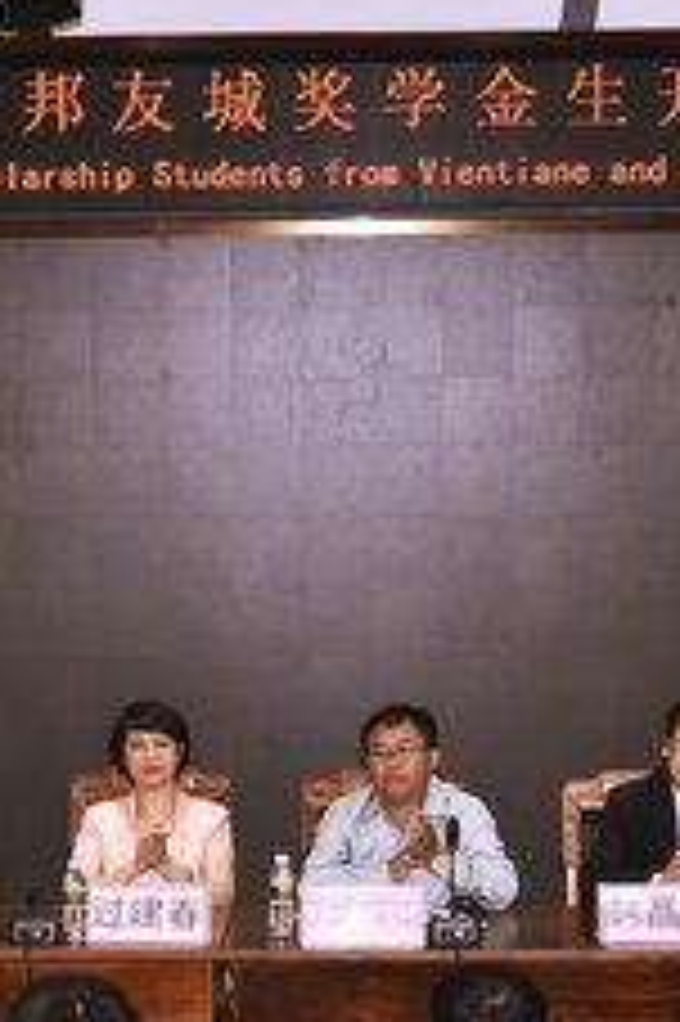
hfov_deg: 12.6
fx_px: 3064
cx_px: 203
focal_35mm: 108
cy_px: 777
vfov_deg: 18.8
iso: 1000
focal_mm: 35
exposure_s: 1/160
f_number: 6.3
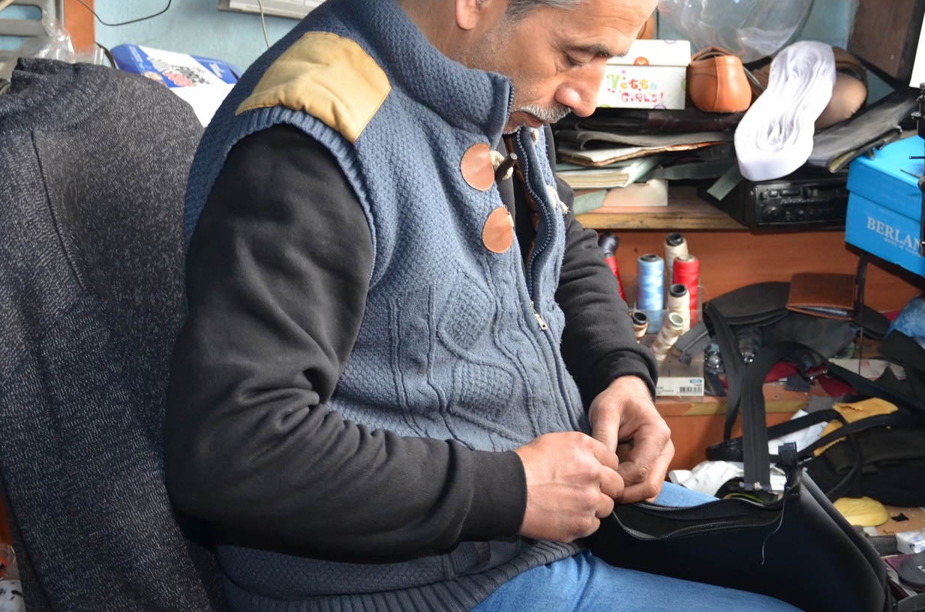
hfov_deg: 27.6
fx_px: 1871
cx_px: 600
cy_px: 223
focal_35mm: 73
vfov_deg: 18.5
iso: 640
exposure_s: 1/60
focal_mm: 30
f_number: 4
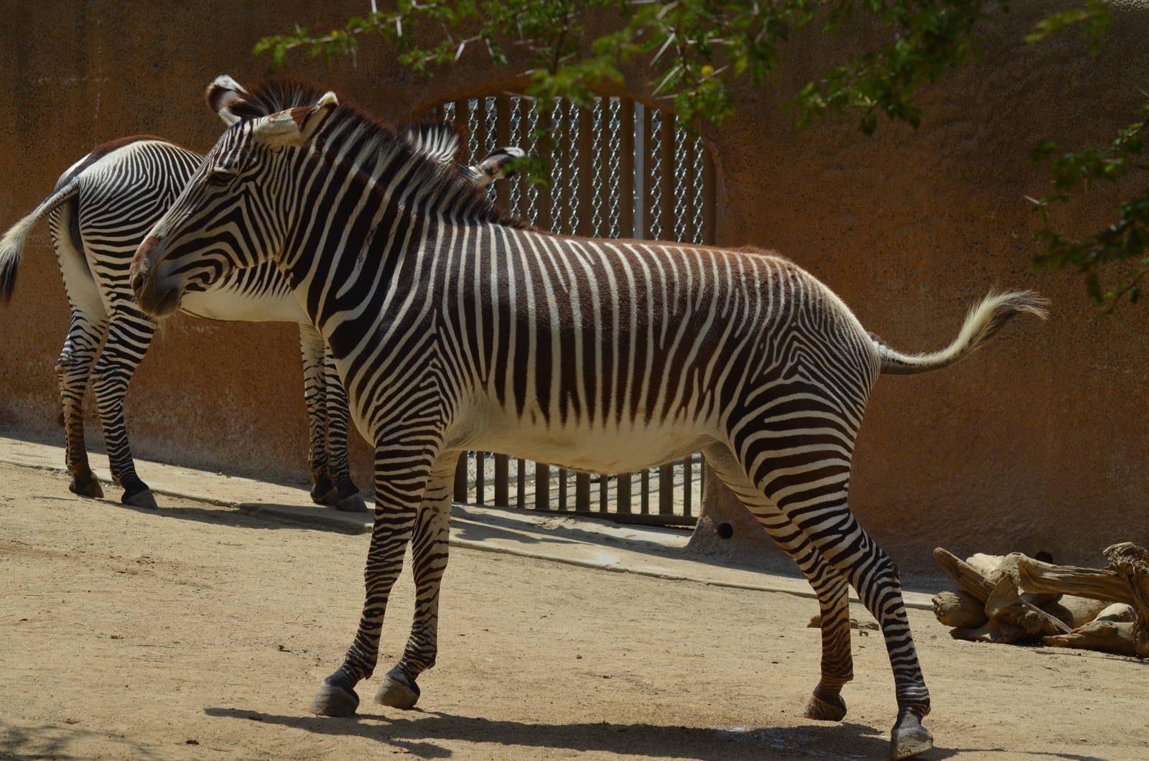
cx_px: 574
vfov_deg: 8.7
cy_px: 380
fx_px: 5017
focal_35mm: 158
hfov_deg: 13.1
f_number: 8
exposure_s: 1/1000
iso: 200
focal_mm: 105
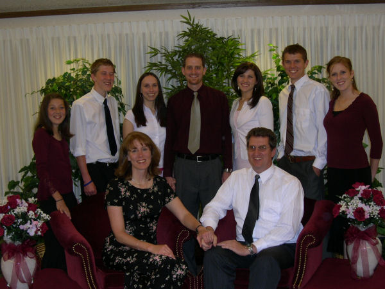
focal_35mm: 47
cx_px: 192
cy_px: 144
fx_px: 523
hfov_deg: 40.4
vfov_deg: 30.9
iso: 120
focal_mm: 10.1
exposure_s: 1/60
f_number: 3.1
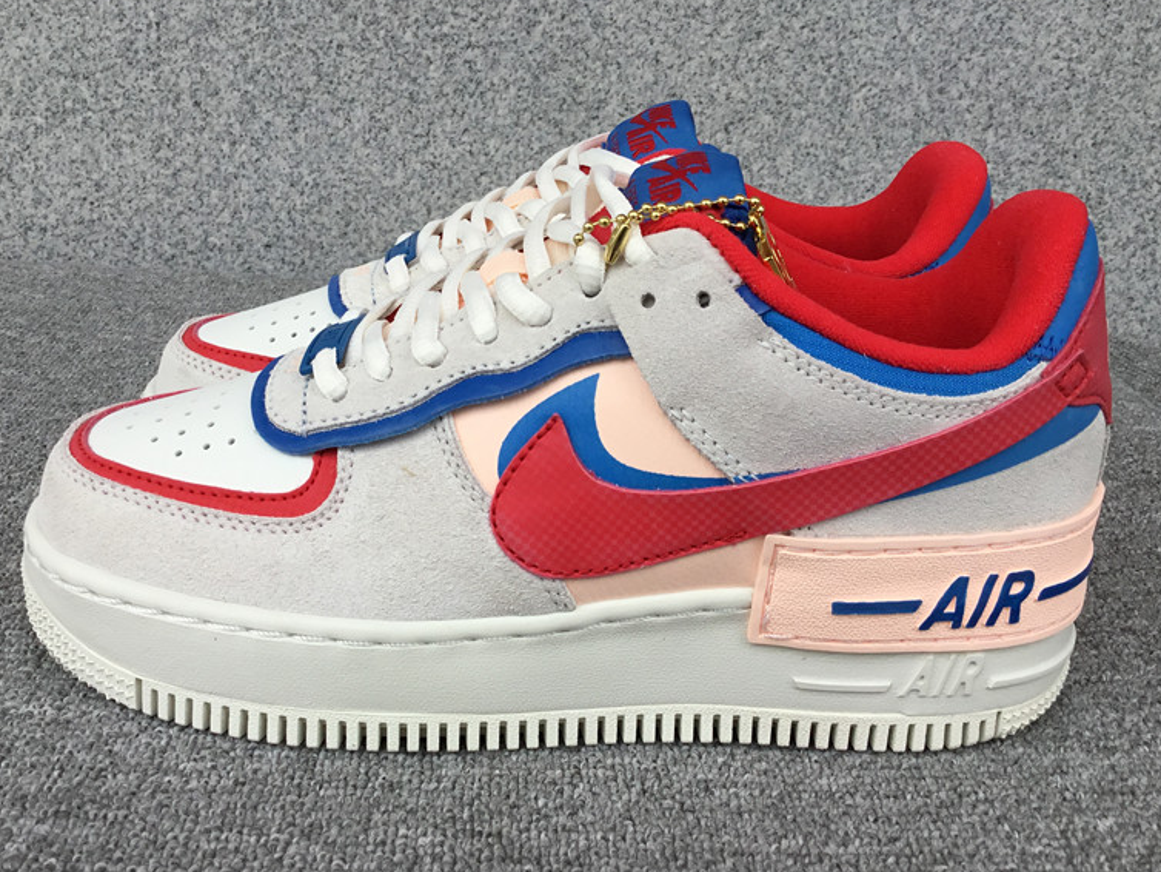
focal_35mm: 37
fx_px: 1241
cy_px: 448
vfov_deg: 38.7
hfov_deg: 50.1
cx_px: 557
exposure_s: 1/384
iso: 25
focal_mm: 3.3
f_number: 2.4
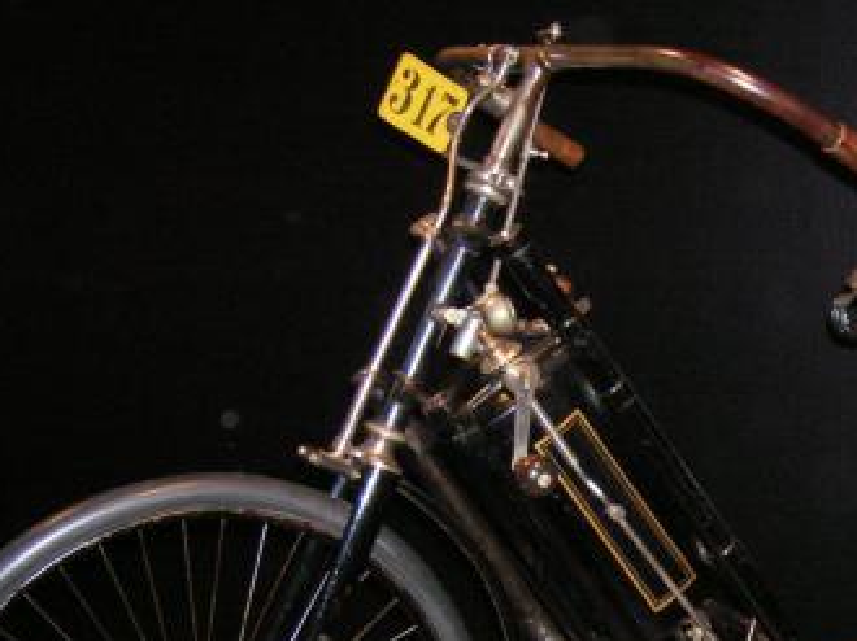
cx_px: 696
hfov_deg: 28.7
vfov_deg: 21.7
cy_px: 581
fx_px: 1633
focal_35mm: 66
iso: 200
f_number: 2.9
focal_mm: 5.7
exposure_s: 1/60.1
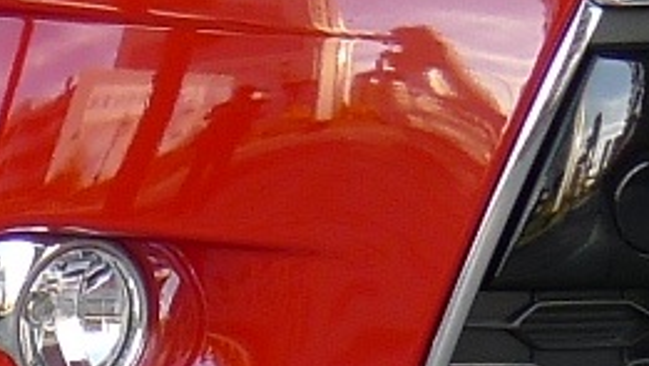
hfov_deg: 4.2
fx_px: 8814
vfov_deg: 2.4
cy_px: -152
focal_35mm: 512
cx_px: -20
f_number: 2.8
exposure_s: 1/125
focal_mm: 12.8
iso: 80
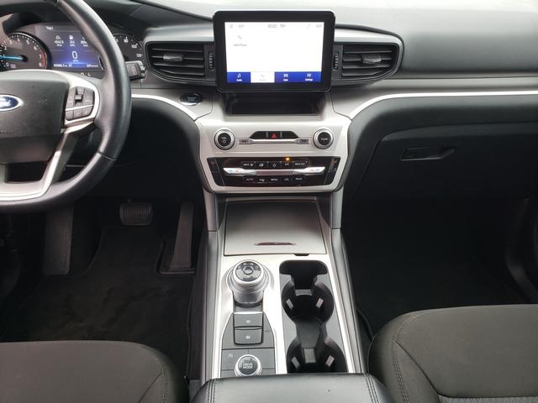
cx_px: 269
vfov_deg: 53.1
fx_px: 404
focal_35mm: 26
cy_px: 202
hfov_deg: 67.3
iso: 100
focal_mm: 4.3
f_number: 2.4
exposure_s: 1/60
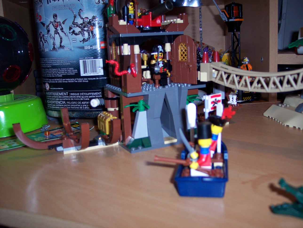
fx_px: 333
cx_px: 152
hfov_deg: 49.0
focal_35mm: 38
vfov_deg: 37.7
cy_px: 114
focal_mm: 8
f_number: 2.8
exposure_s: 1/30
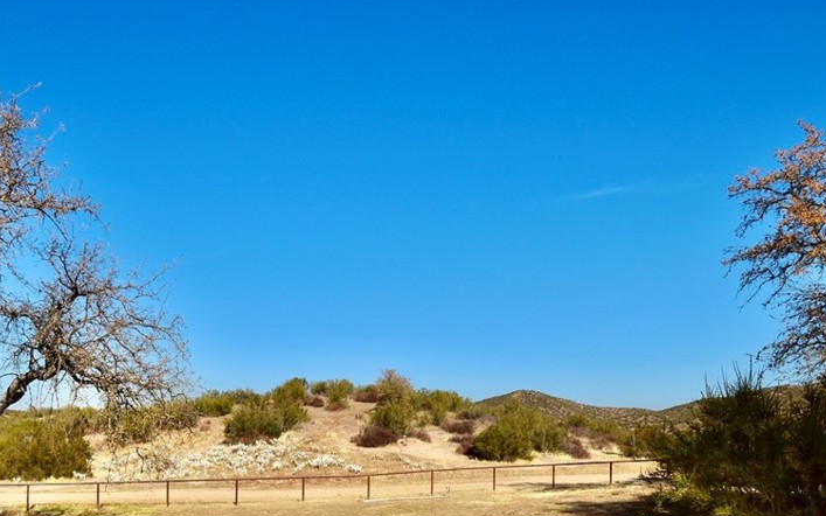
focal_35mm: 31
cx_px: 261
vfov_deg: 39.5
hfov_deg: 59.5
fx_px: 698
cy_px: 386
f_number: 11
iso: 320
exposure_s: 1/500
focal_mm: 14
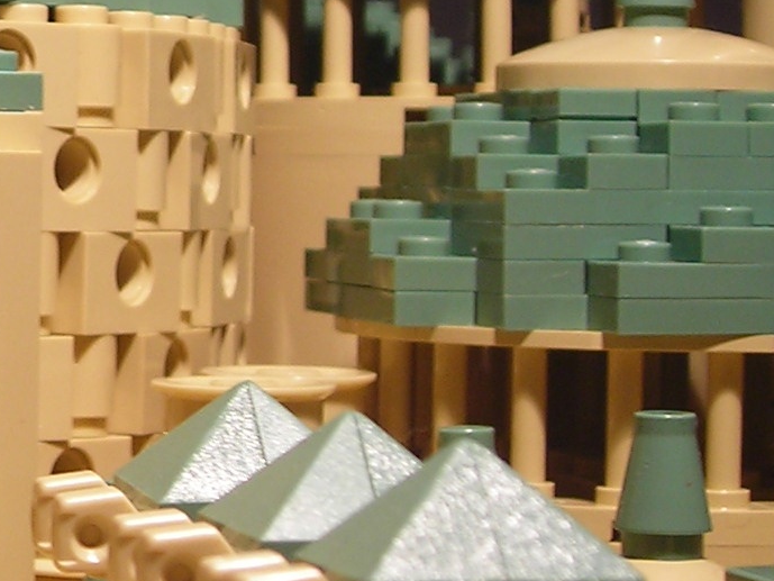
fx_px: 3198
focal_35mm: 143
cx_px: -349
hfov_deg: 13.1
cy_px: 45
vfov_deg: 10.3
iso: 50
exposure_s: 1/23.5
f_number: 3.2
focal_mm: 6.3
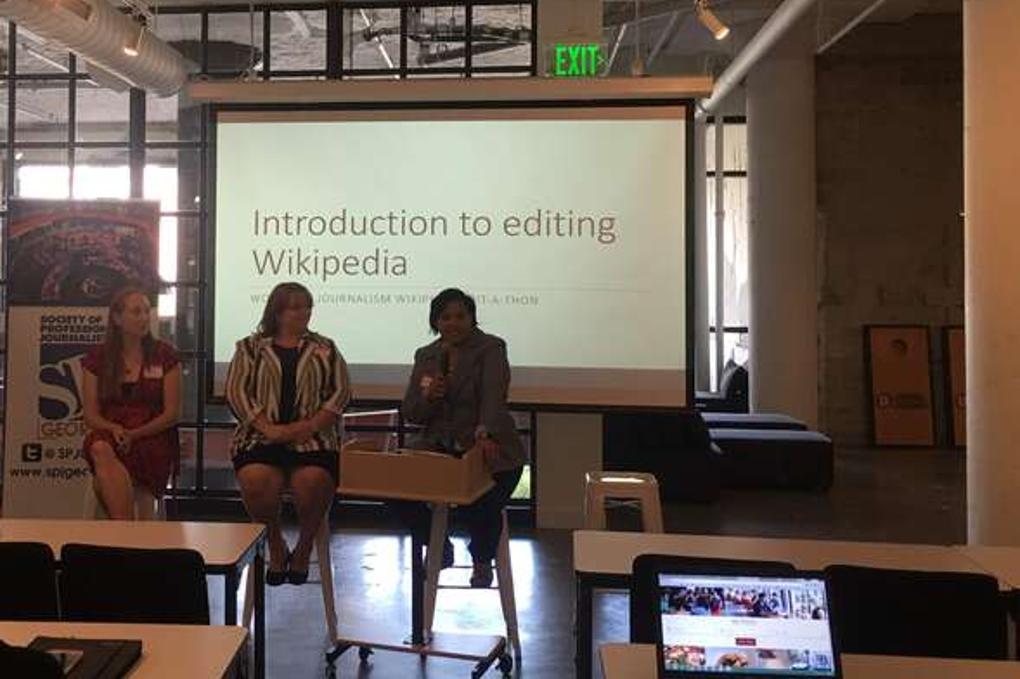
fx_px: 1161
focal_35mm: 41
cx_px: 374
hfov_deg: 46.9
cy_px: 258
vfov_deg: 32.5
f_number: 2.2
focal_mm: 4.15
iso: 40
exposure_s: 1/30
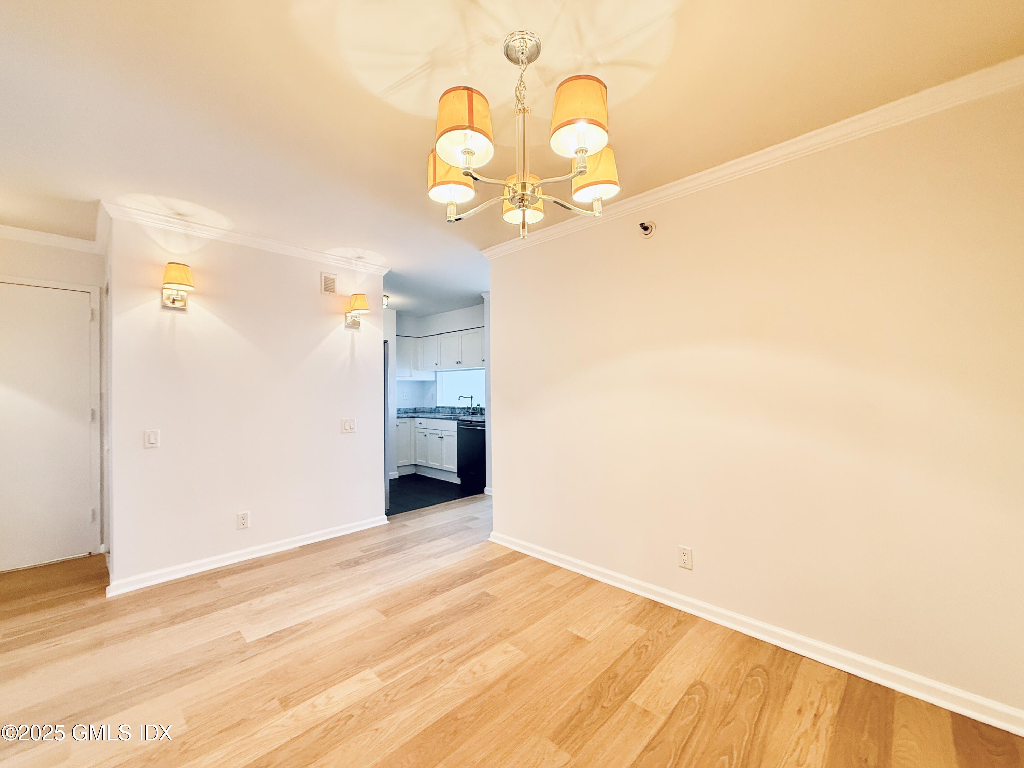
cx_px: 512
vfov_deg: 85.7
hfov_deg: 102.1
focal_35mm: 14
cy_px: 384
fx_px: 414
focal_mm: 2.22
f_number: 2.2
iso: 320
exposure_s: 1/60
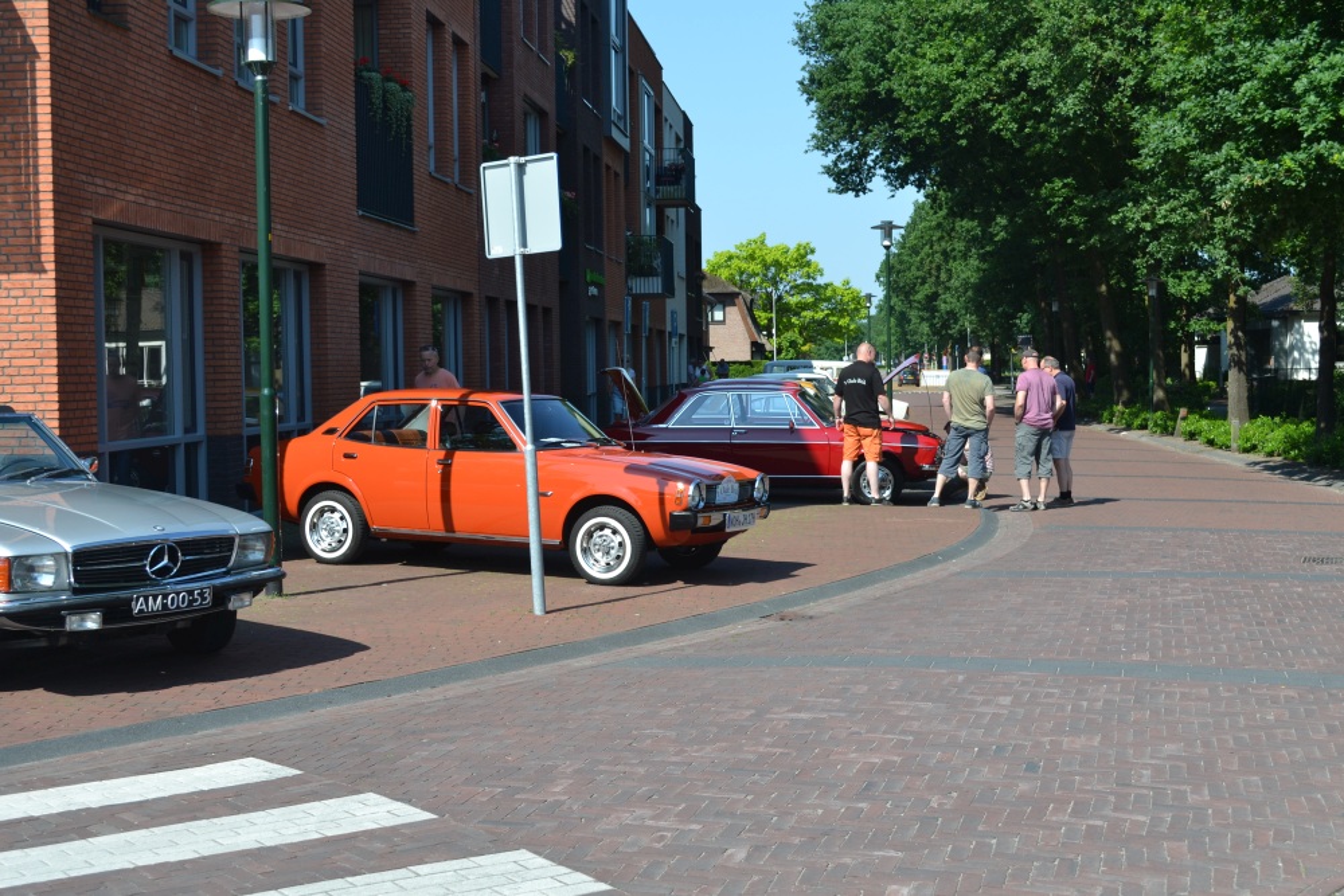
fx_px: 1792
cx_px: 672
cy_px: 448
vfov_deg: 28.1
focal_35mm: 48
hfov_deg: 41.1
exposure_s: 1/200
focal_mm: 32
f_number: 7.1
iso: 100
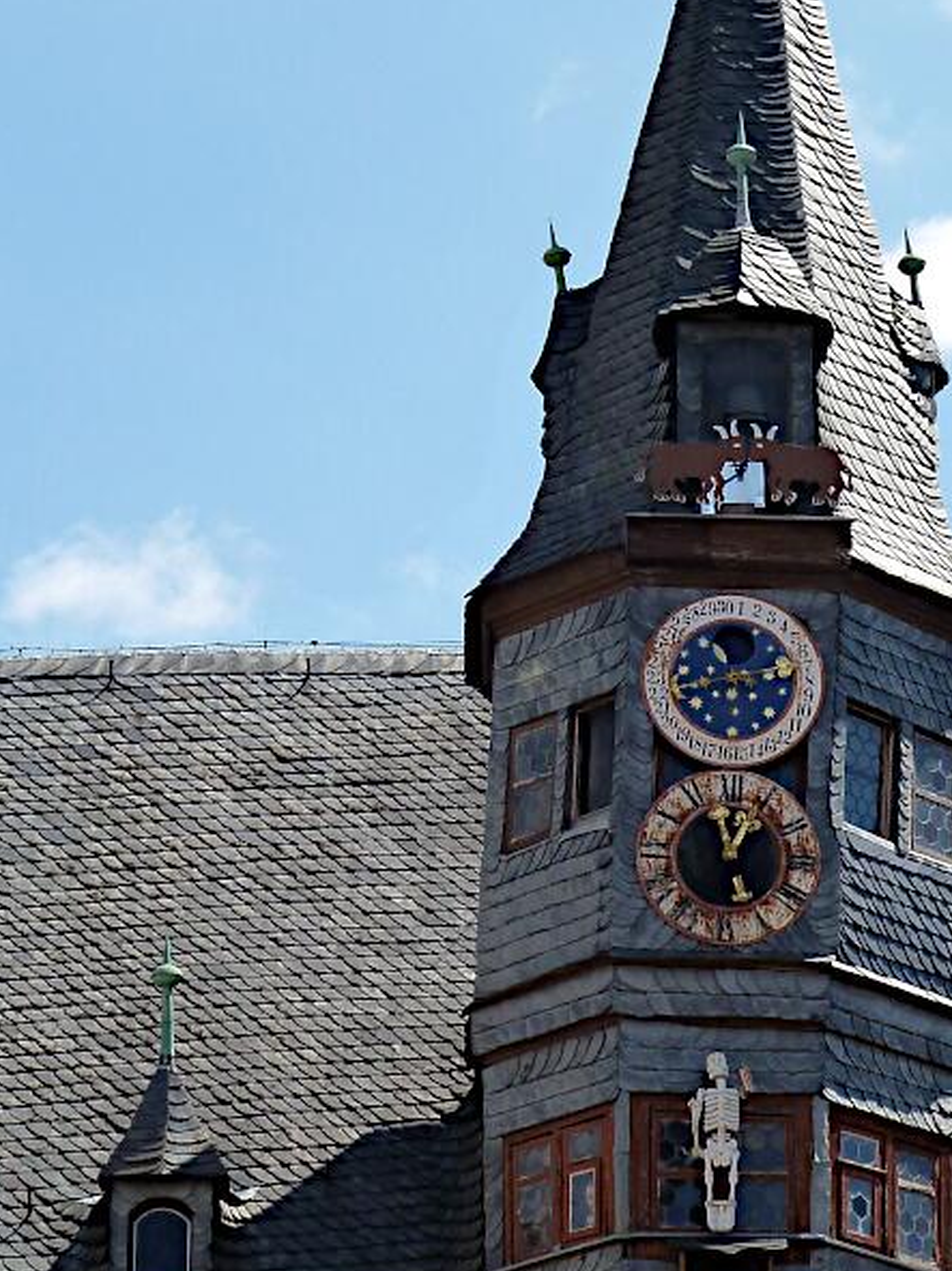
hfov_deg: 7.6
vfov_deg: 10.1
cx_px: 720
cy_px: 692
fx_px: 7153
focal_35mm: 195
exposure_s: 1/500
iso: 125
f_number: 5
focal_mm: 15.8
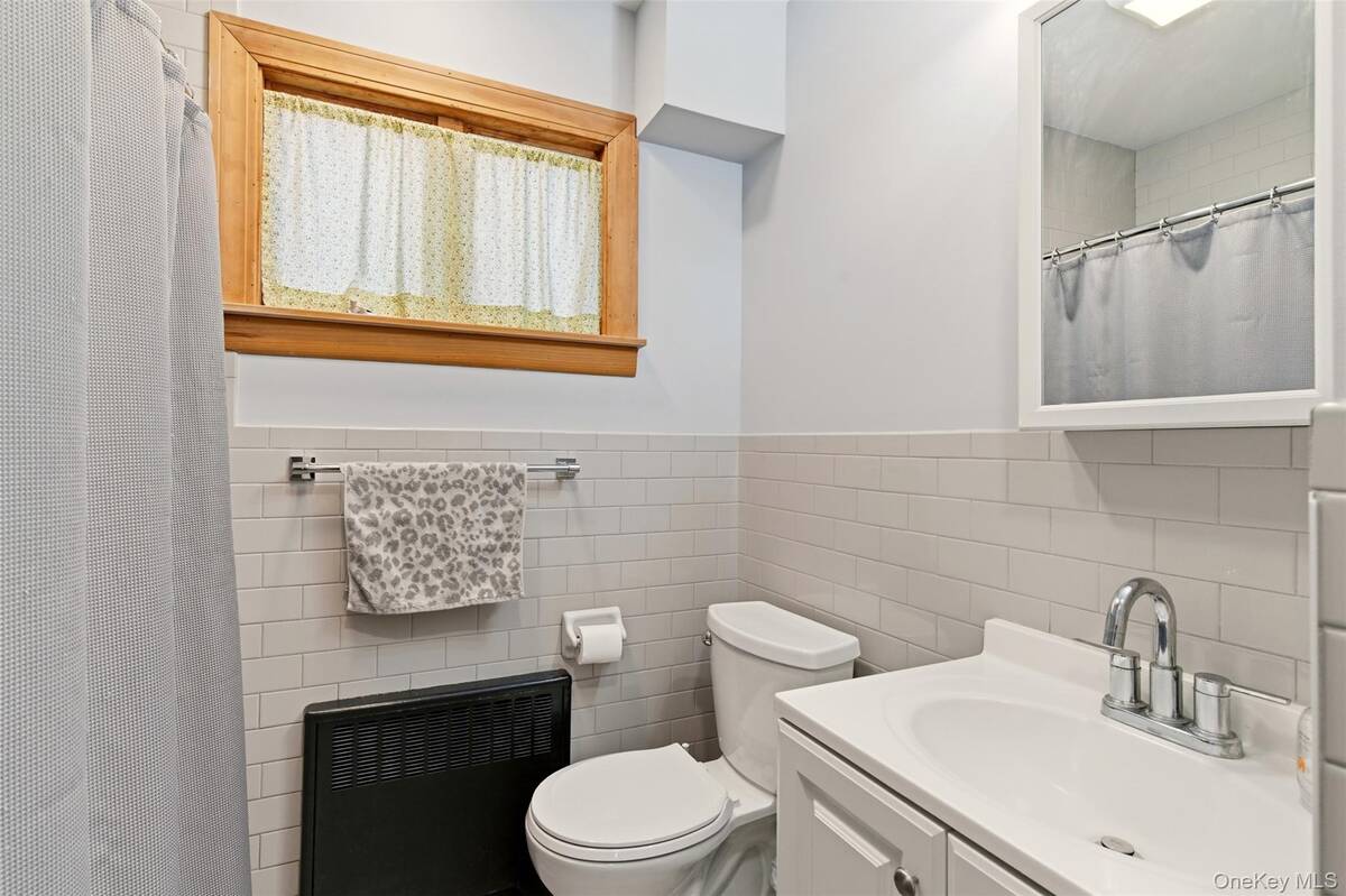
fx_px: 598
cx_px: 673
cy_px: 448
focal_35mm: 16
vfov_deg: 73.7
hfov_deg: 96.8
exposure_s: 1/50
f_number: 9
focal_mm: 16
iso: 250
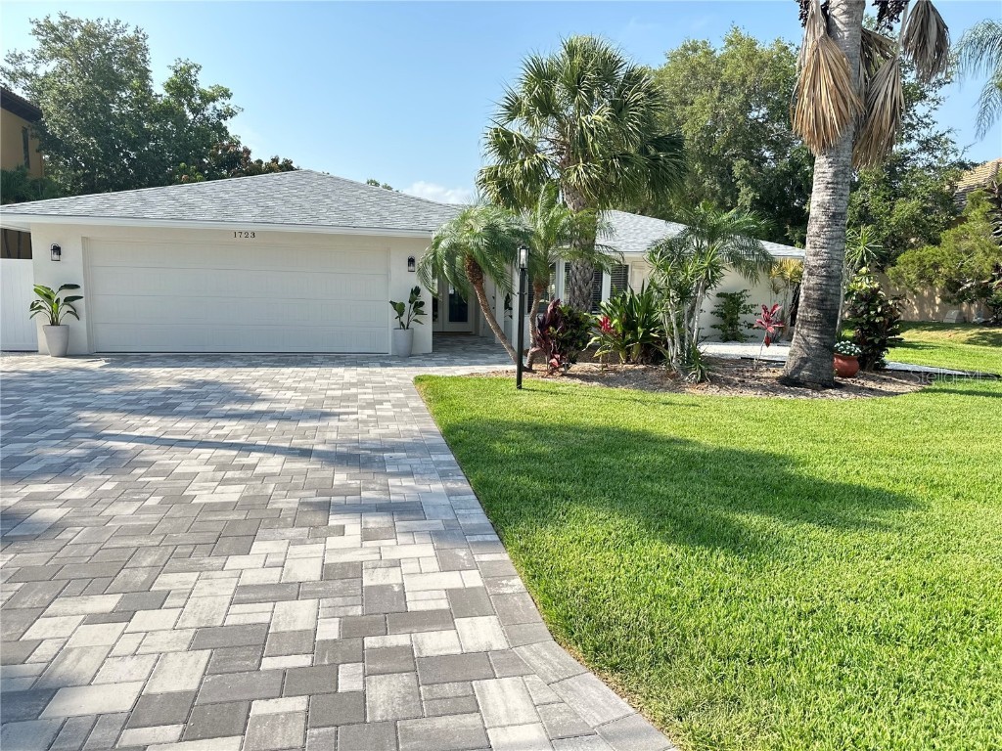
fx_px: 695
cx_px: 501
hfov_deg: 71.6
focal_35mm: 24
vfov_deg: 56.8
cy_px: 376
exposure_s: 1/1473
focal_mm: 6.86
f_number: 1.78
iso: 80
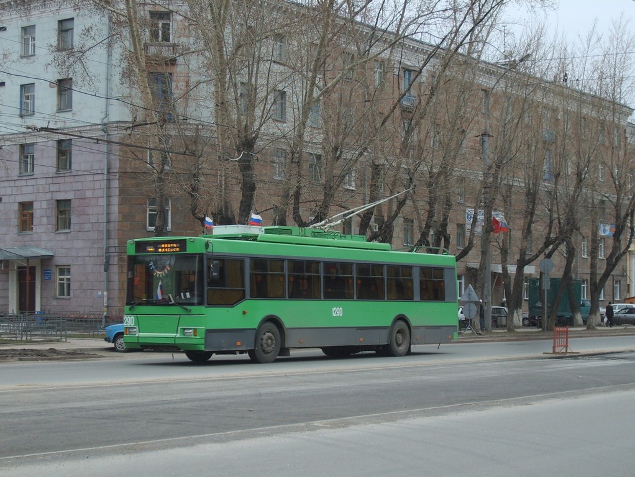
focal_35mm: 61
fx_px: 1120
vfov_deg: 24.1
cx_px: 318
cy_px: 238
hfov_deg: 31.7
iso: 50
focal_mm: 10.3
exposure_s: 1/250
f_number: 3.6
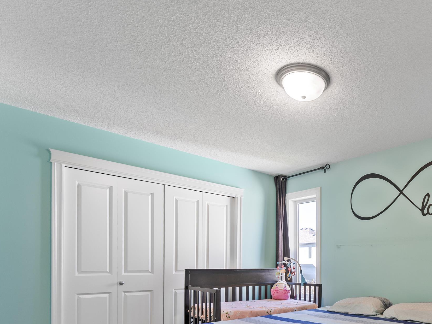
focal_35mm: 25
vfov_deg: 51.4
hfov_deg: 63.5
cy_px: 261
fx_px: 312
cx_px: 344
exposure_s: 1/13
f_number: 8
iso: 200
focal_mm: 14
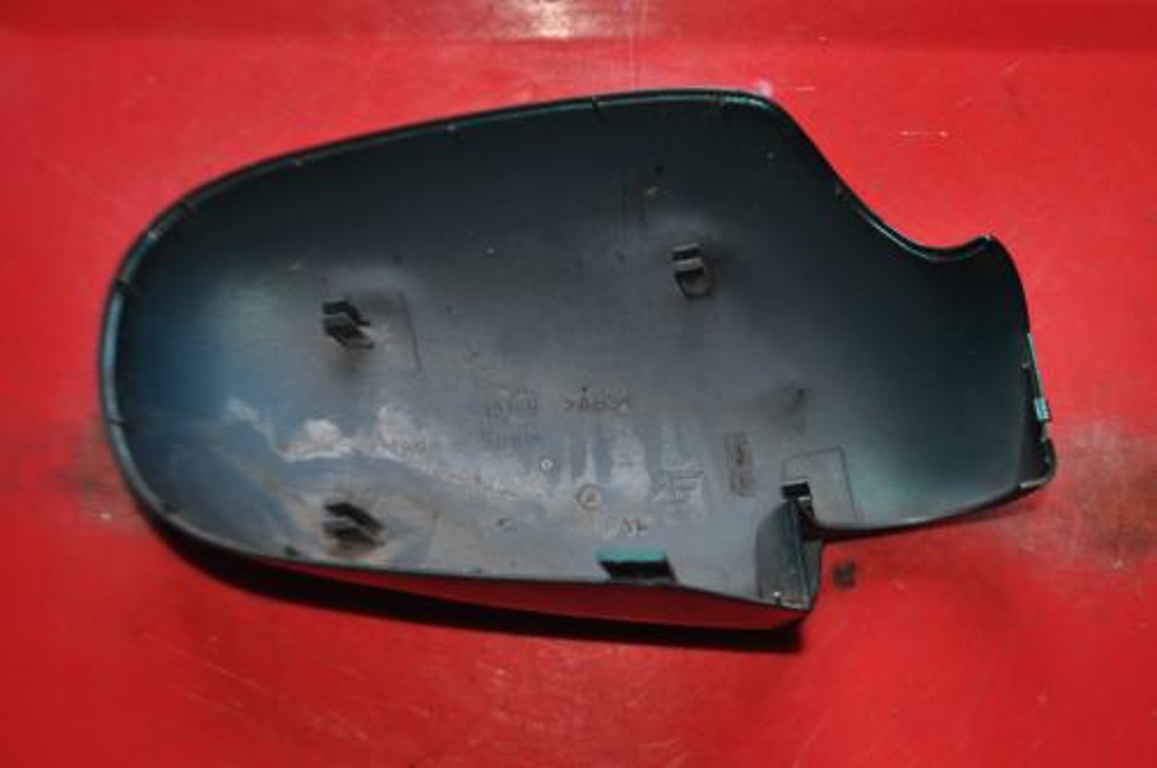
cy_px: 384
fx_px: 1252
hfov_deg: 49.6
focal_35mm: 39
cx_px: 578
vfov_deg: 34.1
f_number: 4.2
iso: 280
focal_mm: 26
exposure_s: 1/60
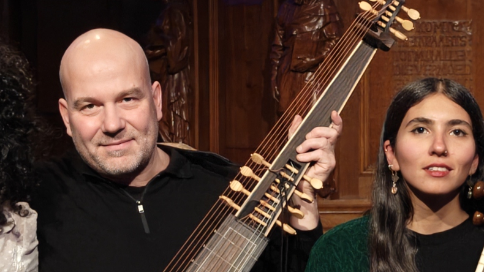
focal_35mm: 130
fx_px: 1668
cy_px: 100
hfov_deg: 16.4
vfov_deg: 9.3
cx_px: 385
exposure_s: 1/100
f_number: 1.6
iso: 250
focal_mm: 6.06
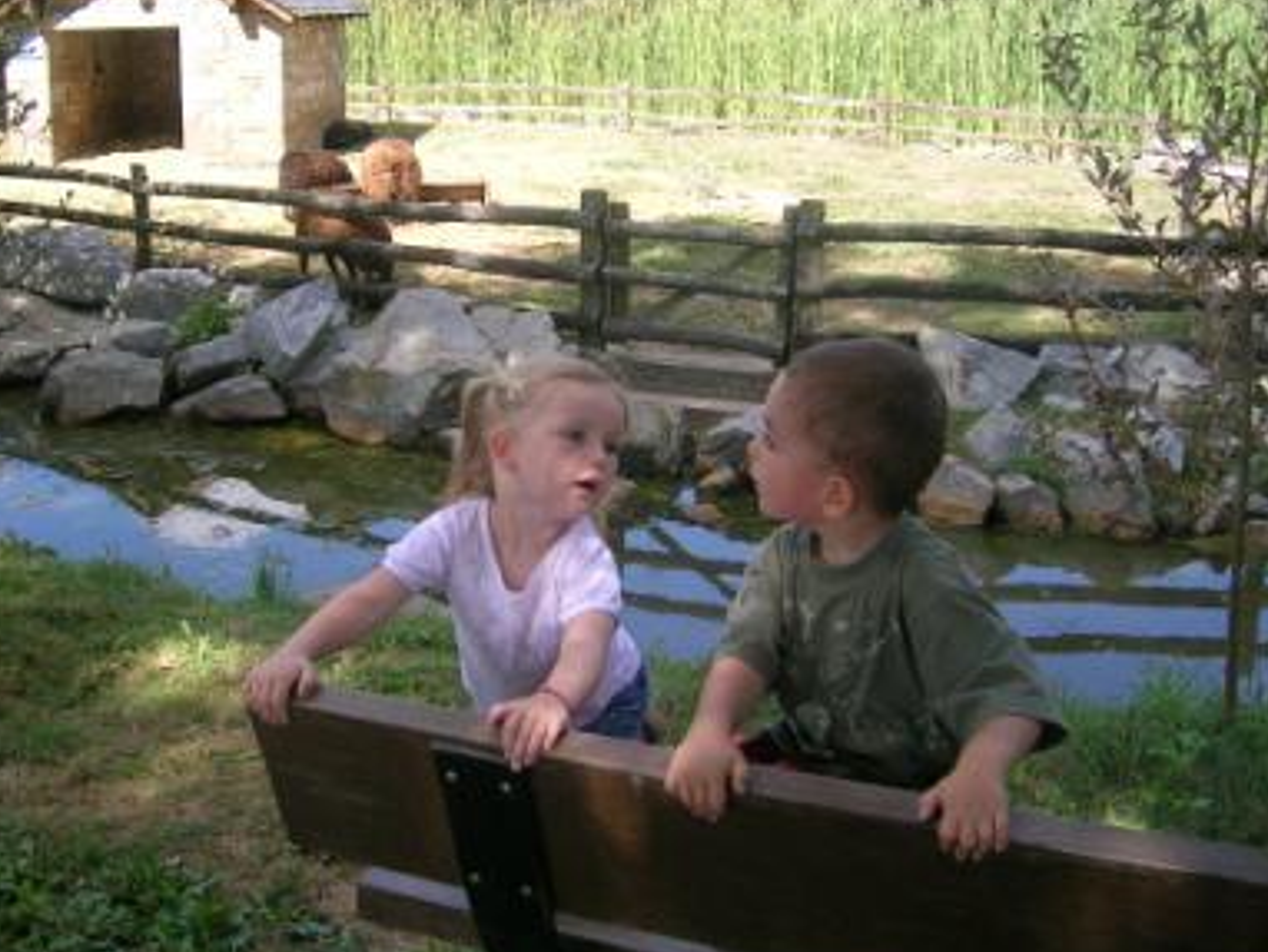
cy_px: 431
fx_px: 1503
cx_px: 531
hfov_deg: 45.6
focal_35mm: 41
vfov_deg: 35.1
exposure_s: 1/347
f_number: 2.8
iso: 50
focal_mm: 5.4
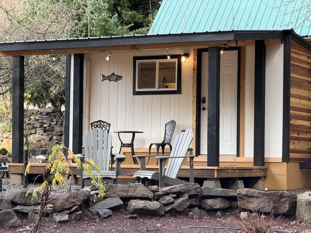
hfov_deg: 19.6
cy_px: 116
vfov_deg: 14.8
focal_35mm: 100
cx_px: 156
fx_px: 898
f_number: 2.8
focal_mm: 16.89
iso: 100
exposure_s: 1/121
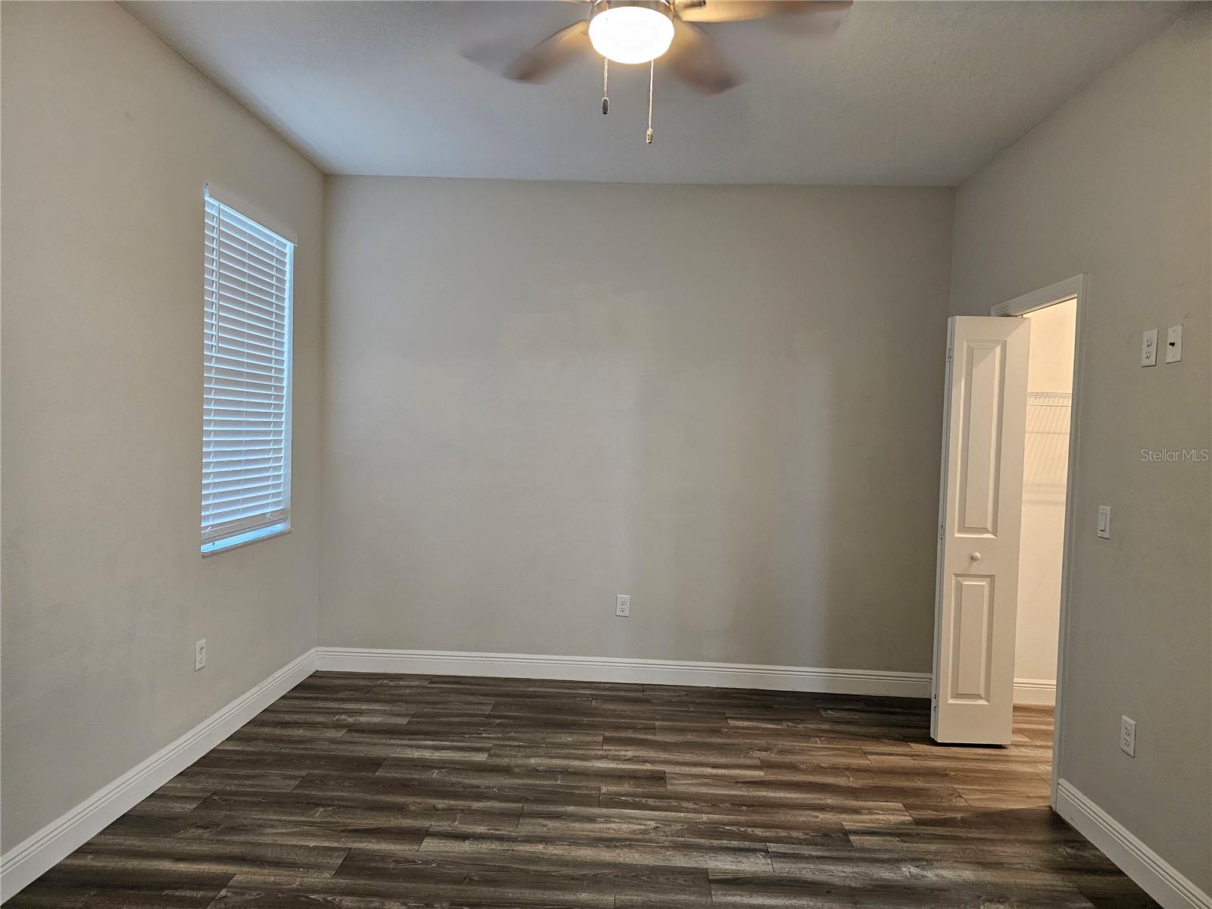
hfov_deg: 73.9
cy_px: 454
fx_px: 805
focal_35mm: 23
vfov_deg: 58.9
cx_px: 606
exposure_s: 1/120
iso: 1000
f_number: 1.7
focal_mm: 6.3
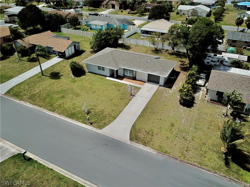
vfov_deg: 53.1
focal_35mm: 26
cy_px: 94
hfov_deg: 67.3
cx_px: 125
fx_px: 188
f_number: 2.2
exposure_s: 1/4115
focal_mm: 4.73
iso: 100
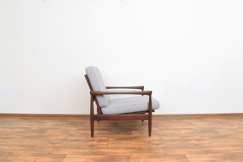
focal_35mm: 27
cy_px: 81
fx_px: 182
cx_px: 122
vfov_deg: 47.9
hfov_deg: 67.4
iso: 100
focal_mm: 18
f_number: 22
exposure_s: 5
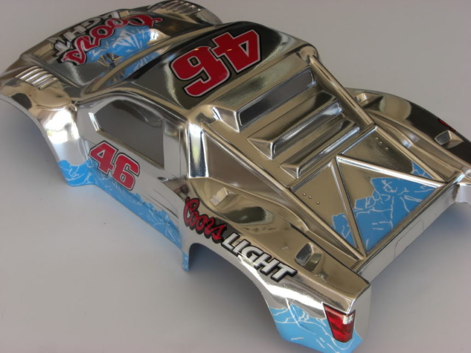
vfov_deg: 25.7
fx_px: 776
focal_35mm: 57
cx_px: 236
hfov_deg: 33.8
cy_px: 176
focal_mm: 11.8
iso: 80
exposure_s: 1/125
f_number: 3.6
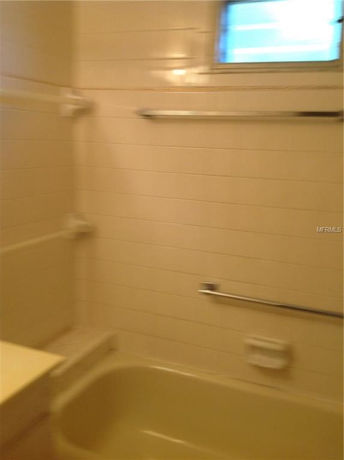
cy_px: 230
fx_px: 465
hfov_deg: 40.6
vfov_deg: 52.7
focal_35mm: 35
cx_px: 172
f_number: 2.4
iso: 50
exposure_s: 1/24
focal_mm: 4.28
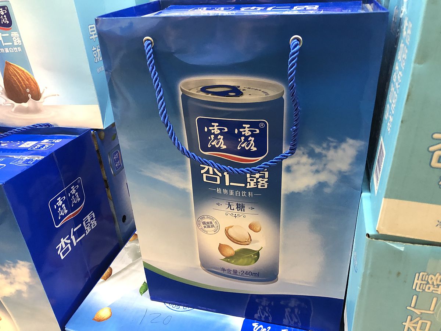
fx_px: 357
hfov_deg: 63.4
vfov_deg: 49.7
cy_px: 166
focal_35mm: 28
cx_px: 220
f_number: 1.8
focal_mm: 3.99
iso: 100
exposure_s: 1/13
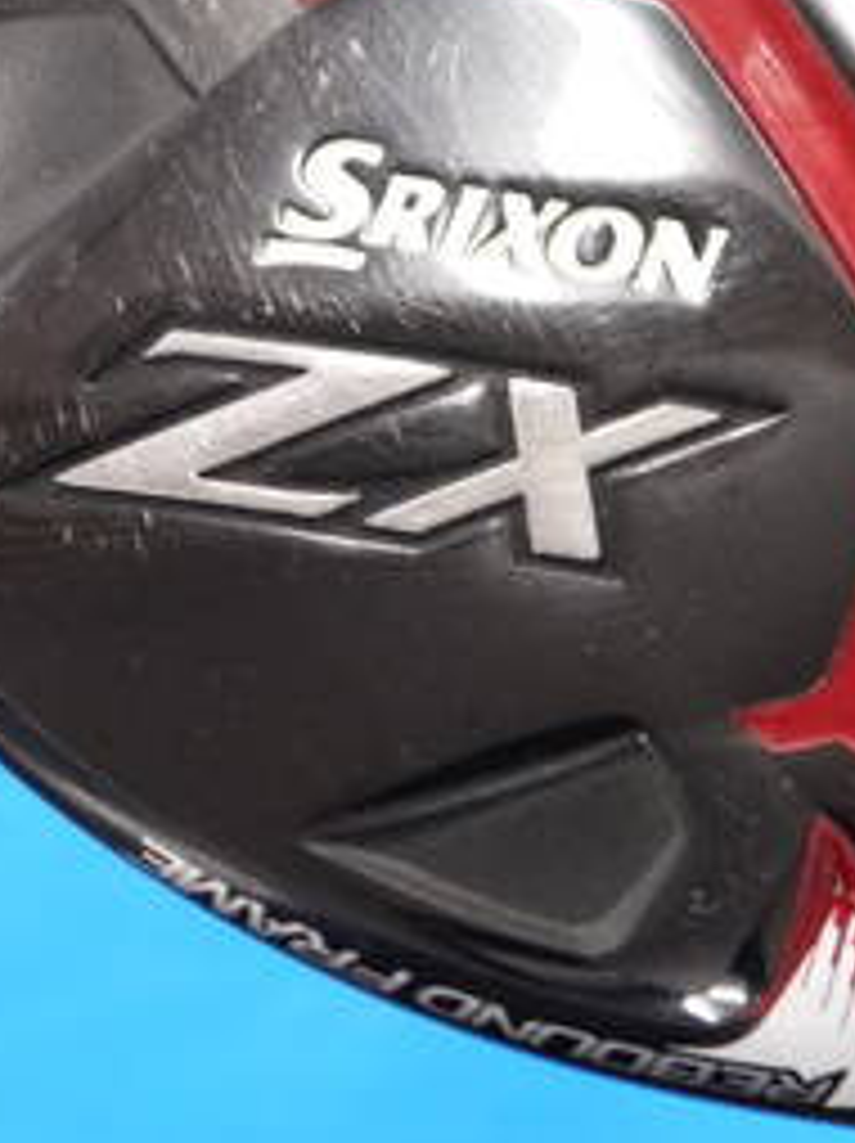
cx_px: 688
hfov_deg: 7.0
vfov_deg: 9.3
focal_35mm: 212
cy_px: 297
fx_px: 6994
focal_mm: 42
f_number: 5.6
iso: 800
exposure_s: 1/60
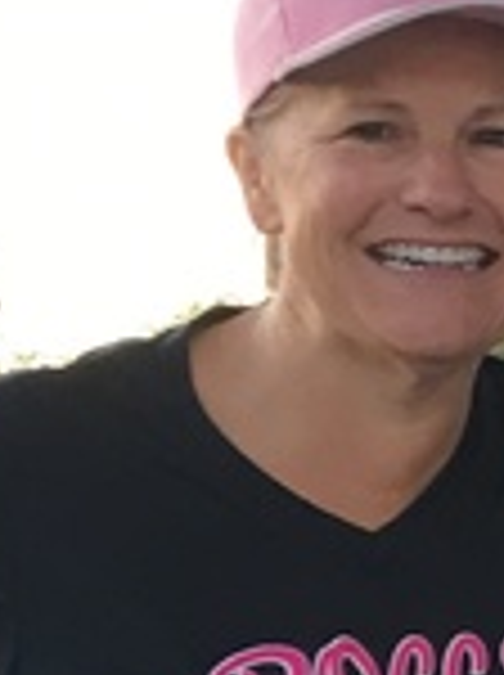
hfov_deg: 7.1
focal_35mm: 186
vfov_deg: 10.5
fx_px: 3621
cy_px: 734
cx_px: 1480
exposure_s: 1/30
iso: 32
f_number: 2.2
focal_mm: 4.15
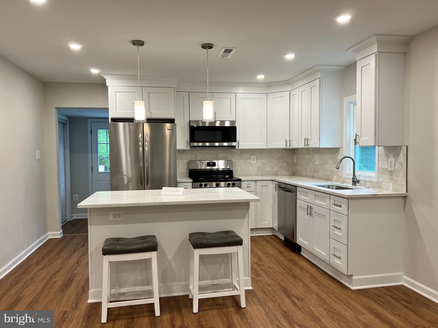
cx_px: 219
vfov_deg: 53.1
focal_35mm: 26
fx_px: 329
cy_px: 164
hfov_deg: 67.3
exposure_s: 1/120
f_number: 1.5
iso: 125
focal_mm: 5.7
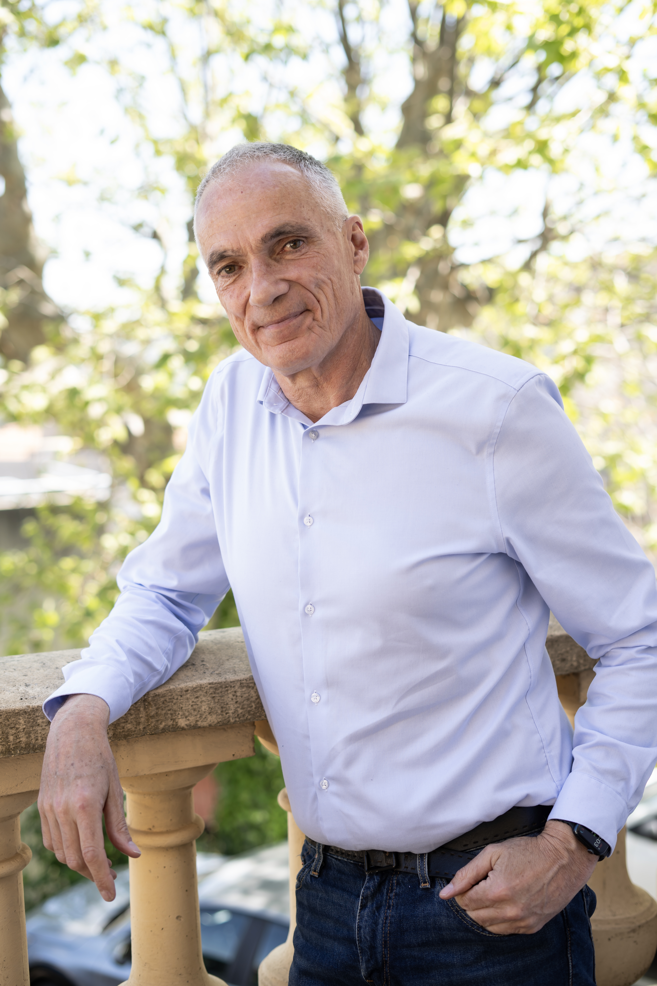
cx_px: 328
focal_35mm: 50
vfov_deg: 39.6
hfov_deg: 27.0
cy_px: 493
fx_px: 1369
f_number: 2.8
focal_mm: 50
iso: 100
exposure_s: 1/160
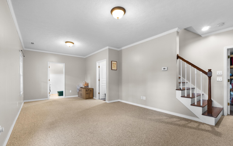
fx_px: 102
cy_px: 80
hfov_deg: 97.8
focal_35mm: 16
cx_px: 112
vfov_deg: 71.1
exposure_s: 1/2.5
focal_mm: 10
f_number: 9
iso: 200
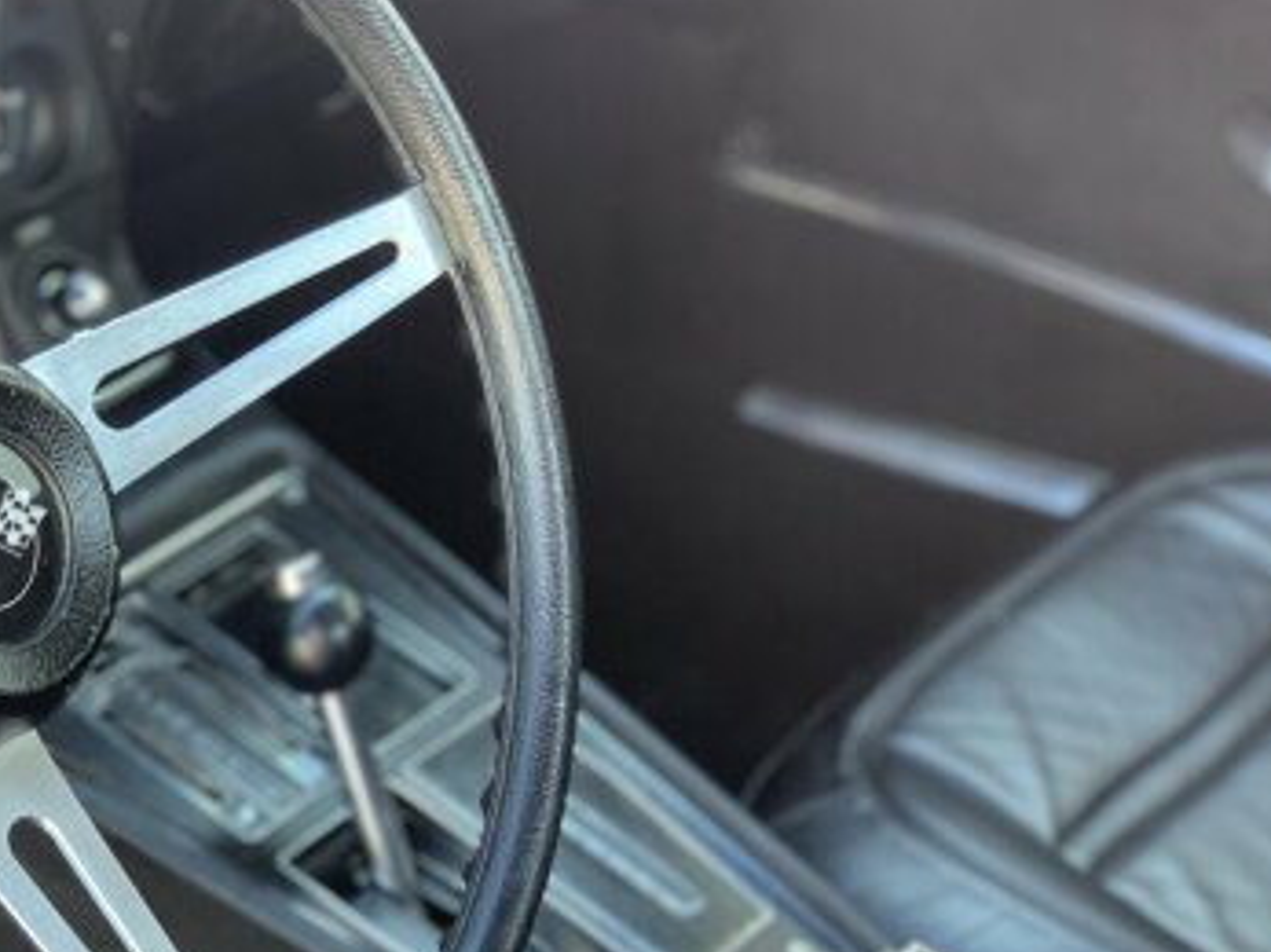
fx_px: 3524
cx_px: 154
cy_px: 622
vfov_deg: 15.4
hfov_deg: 20.1
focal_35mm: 96
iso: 125
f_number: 2.4
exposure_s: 1/74
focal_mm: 6
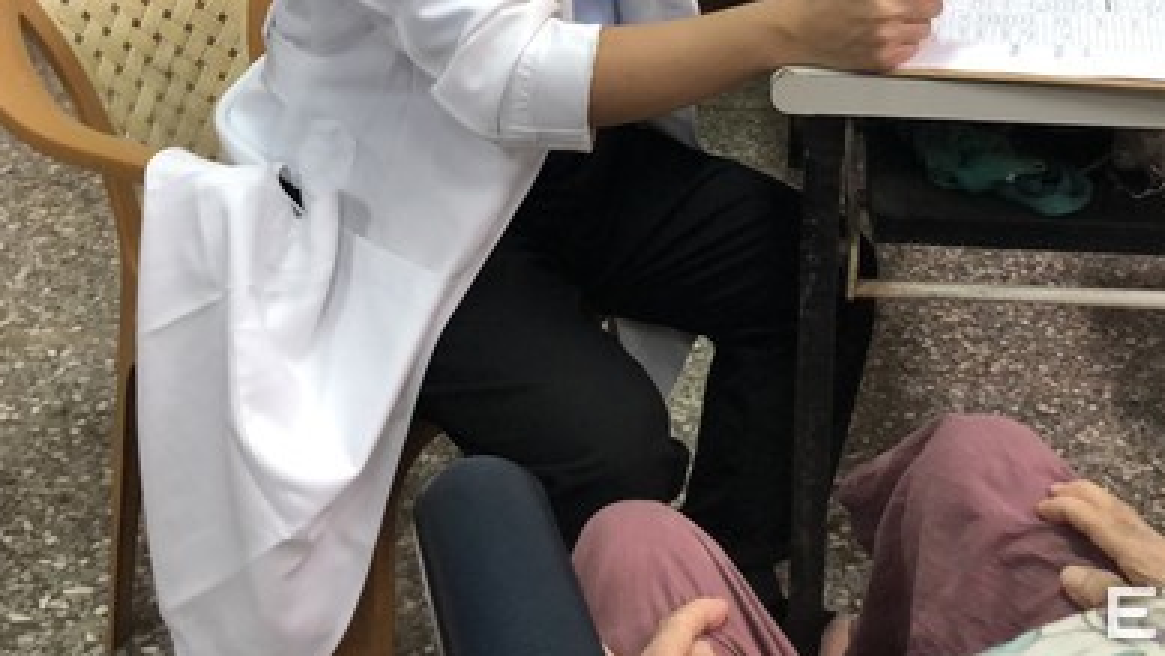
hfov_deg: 43.2
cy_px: 0
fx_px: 1452
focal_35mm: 47
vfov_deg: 24.3
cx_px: 755
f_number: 1.8
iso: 250
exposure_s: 1/60
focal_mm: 3.99
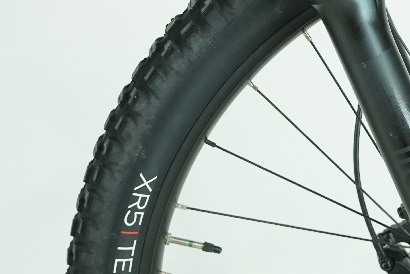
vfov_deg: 13.1
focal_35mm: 104
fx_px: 1184
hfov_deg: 19.4
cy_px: 39
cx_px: 339
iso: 1600
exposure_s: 1/200
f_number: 5.6
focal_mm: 39
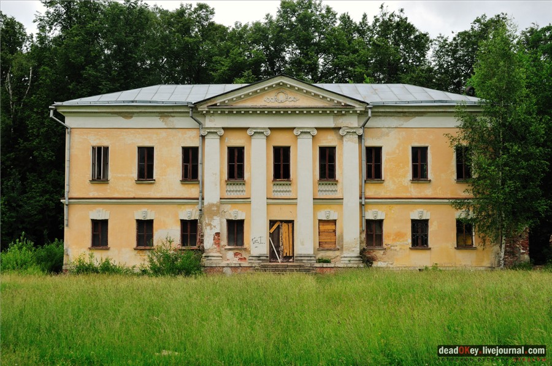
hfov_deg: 41.2
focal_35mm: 48
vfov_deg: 28.0
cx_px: 276
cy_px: 183
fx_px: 735
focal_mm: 32
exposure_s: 1/400
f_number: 10
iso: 320
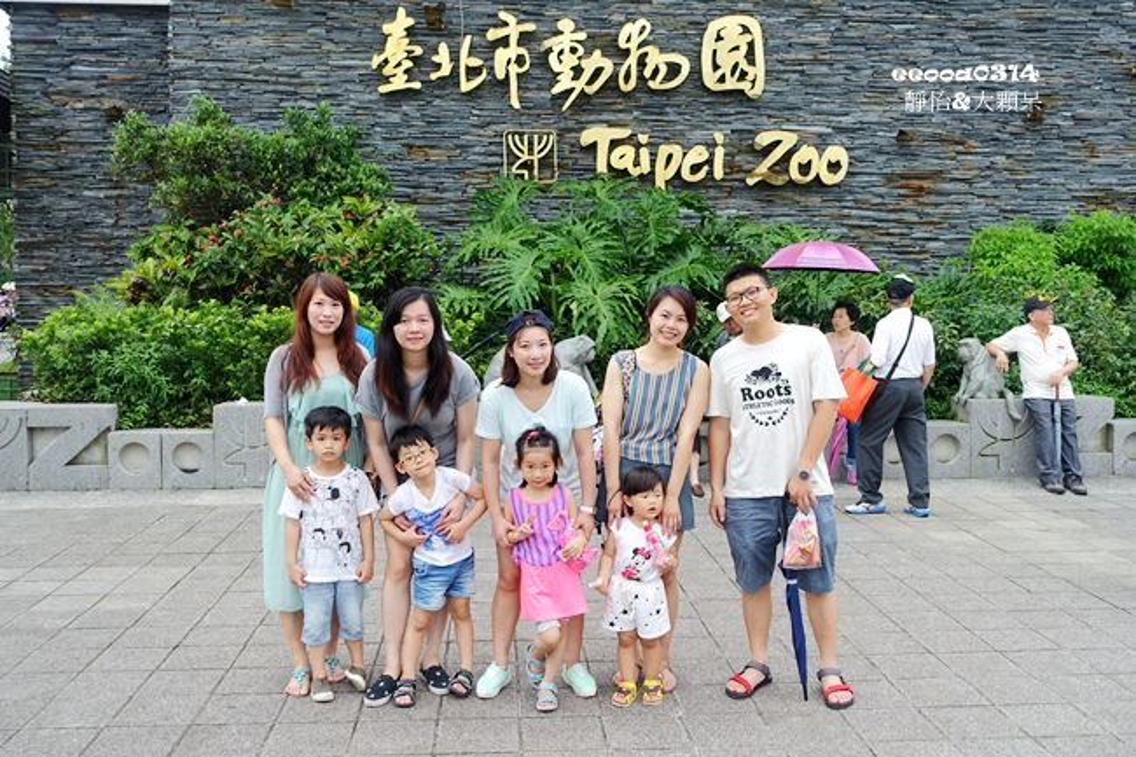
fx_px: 1073
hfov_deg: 55.8
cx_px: 568
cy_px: 378
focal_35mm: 34
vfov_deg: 38.9
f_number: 2.8
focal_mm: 12.64
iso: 125
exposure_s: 1/60
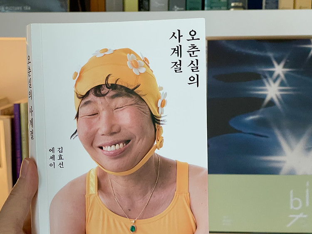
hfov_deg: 27.3
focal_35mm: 71
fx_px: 640
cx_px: 113
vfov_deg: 20.6
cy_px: 159
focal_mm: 6
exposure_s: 1/60
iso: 160
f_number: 2
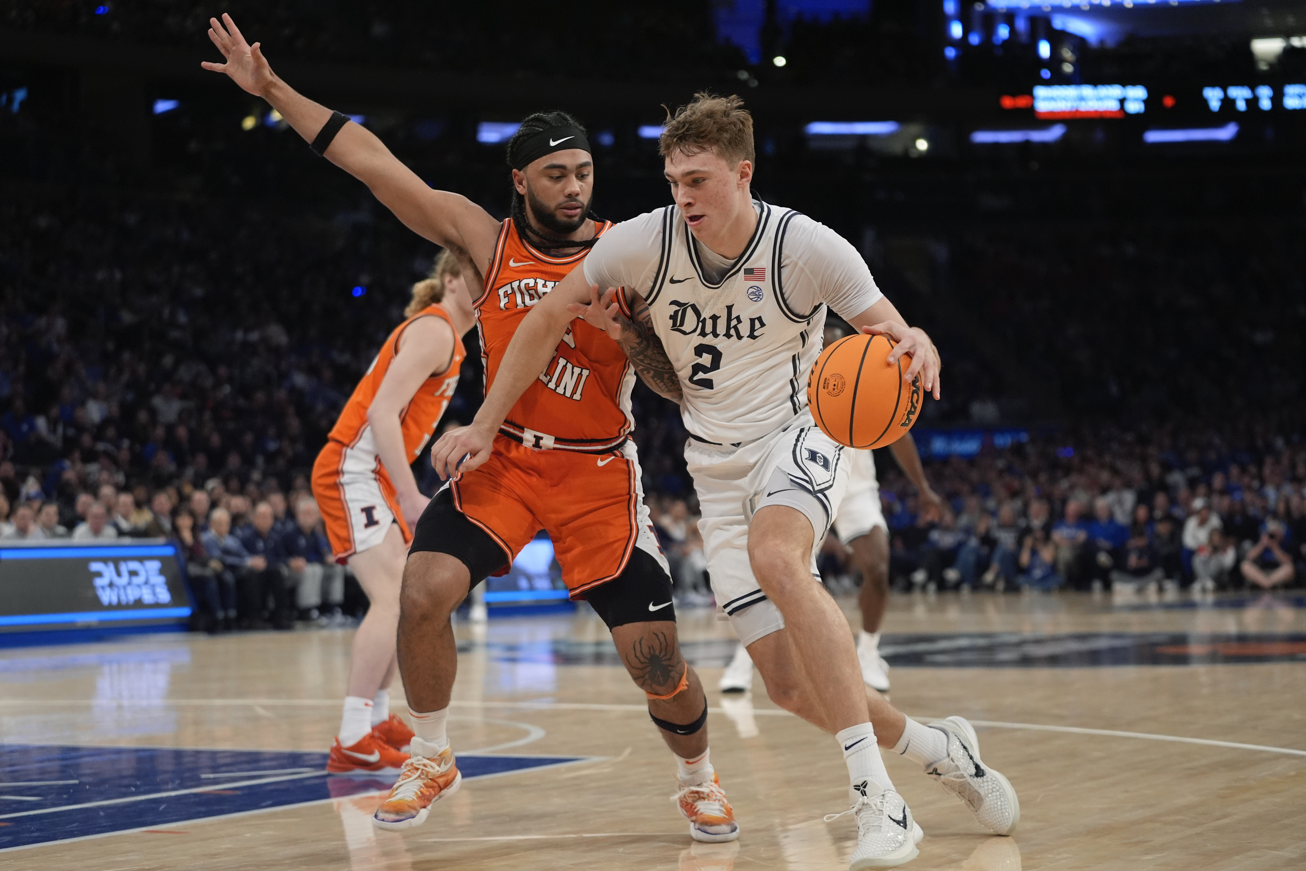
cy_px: 436
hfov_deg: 28.8
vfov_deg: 19.5
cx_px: 653
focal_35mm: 70
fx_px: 2539
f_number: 2.8
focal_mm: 70
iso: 3200
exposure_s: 1/1250
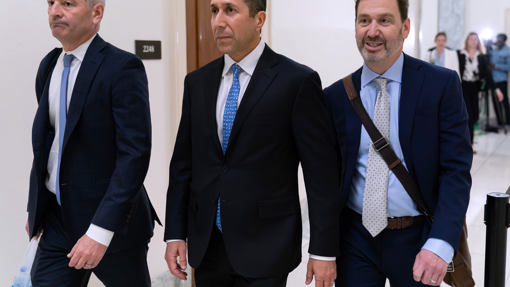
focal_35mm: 40
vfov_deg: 29.7
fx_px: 541
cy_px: 128
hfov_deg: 50.5
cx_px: 254
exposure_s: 1/320
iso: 3200
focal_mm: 38
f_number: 3.2
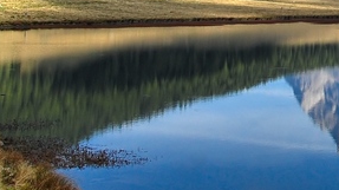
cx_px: 502
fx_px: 907
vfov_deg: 11.5
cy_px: -97
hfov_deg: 18.8
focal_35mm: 101
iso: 200
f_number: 9
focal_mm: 18
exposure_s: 1/640
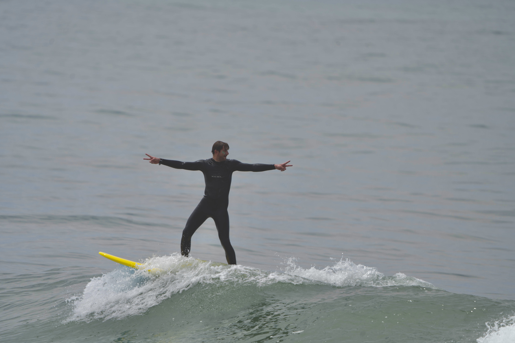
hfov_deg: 3.5
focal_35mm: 594
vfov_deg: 2.3
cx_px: 258
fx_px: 8497
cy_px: 172
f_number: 6.3
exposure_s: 1/1000
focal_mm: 594
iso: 100
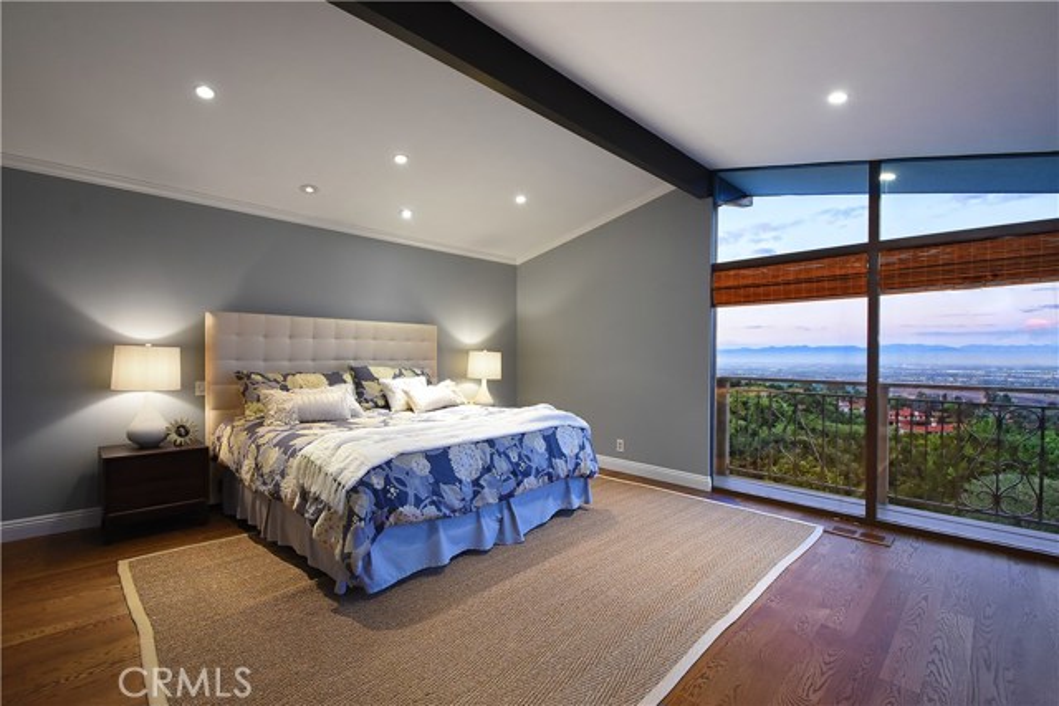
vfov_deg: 77.4
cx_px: 530
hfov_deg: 100.4
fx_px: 441
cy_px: 353
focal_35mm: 15
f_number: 8
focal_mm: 10
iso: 800
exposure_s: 1/10
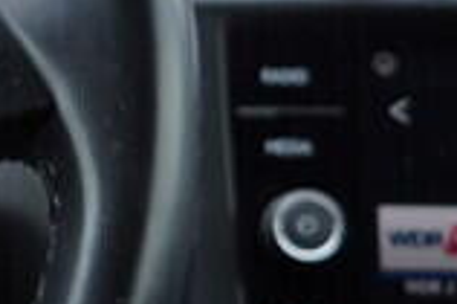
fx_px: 2967
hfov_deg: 8.1
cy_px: 149
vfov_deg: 5.9
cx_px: -671
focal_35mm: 234
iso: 125
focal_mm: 24
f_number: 2.8
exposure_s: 1/40
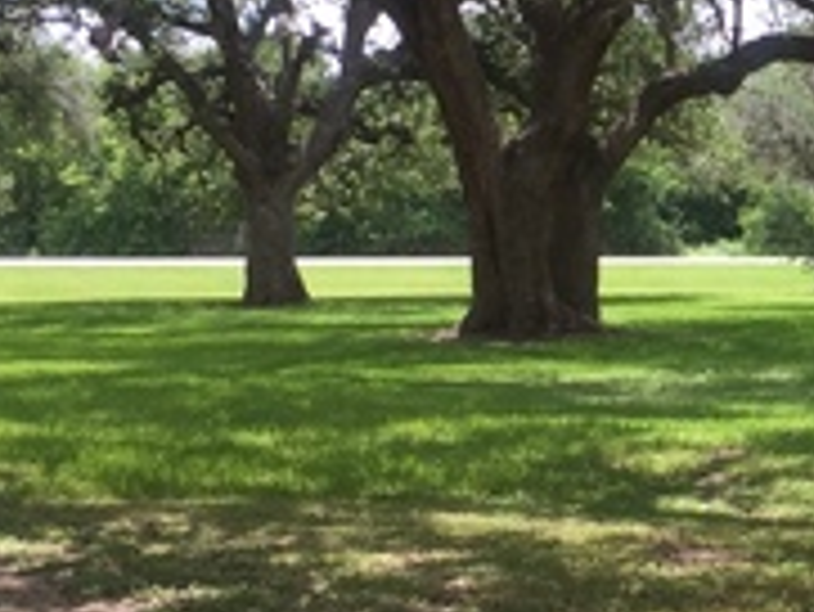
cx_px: 960
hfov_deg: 18.5
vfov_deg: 14.7
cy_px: 241
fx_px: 2377
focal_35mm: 101
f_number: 2.2
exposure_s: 1/557
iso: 32
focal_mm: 4.15
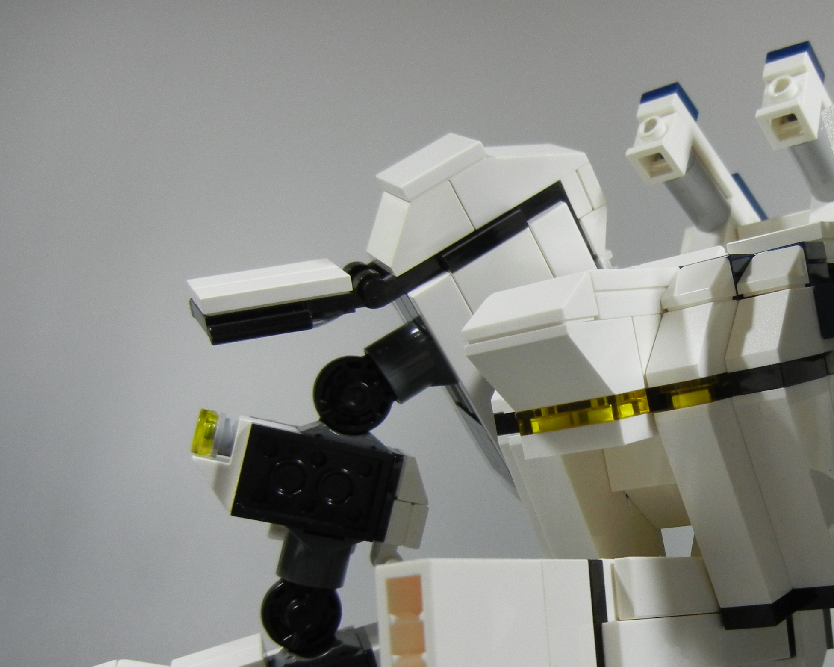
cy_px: 467
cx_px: 663
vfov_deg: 30.5
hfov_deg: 36.8
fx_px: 1209
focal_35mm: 49
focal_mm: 5.4
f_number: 3.5
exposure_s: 1/79
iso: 400
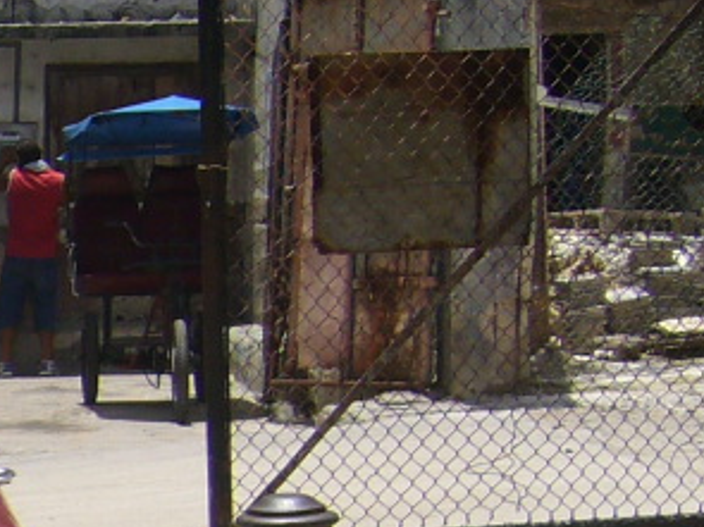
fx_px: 3090
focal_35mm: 152
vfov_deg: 9.6
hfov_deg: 11.7
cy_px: 696
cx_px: -685
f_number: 5.6
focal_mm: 5.8
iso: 80
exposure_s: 1/400
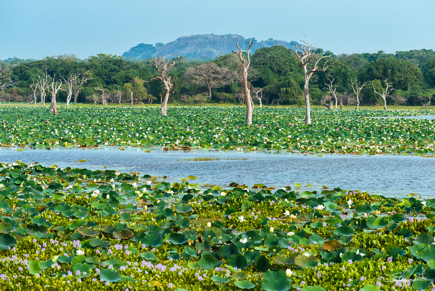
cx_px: 218
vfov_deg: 10.2
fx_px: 1632
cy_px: 146
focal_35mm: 135
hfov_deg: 15.2
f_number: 7.1
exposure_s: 1/640
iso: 200
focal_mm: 135
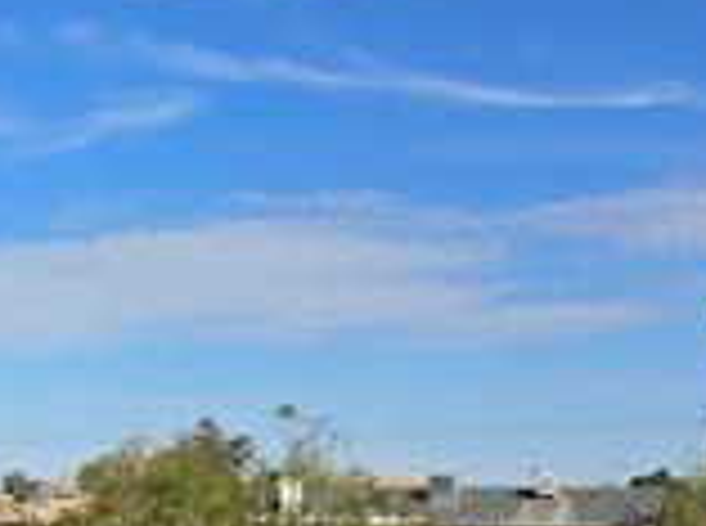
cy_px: 620
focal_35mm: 94
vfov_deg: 15.1
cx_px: -310
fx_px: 1913
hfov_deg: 18.8
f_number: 1.7
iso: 12
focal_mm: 6.3
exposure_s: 1/1350
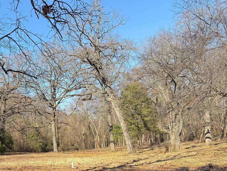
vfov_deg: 30.6
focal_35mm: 45
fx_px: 295
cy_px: 156
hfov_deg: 39.0
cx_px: 21
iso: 80
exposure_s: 1/1585
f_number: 1.78
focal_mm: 6.76
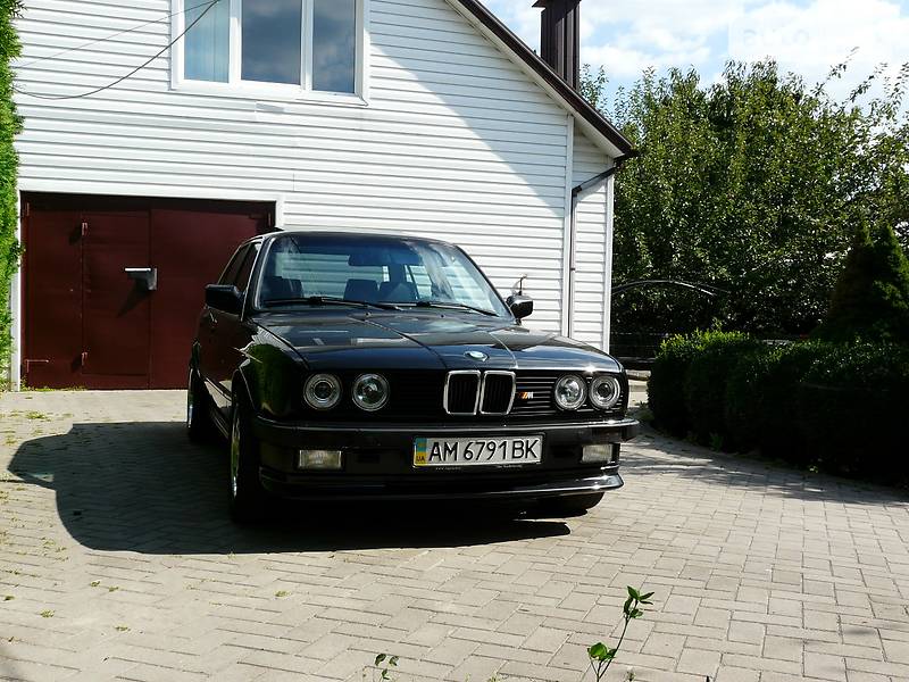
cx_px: 454
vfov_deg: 40.7
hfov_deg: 52.6
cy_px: 341
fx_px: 919
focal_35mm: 35
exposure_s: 1/250
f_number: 5.6
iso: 100
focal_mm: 5.8
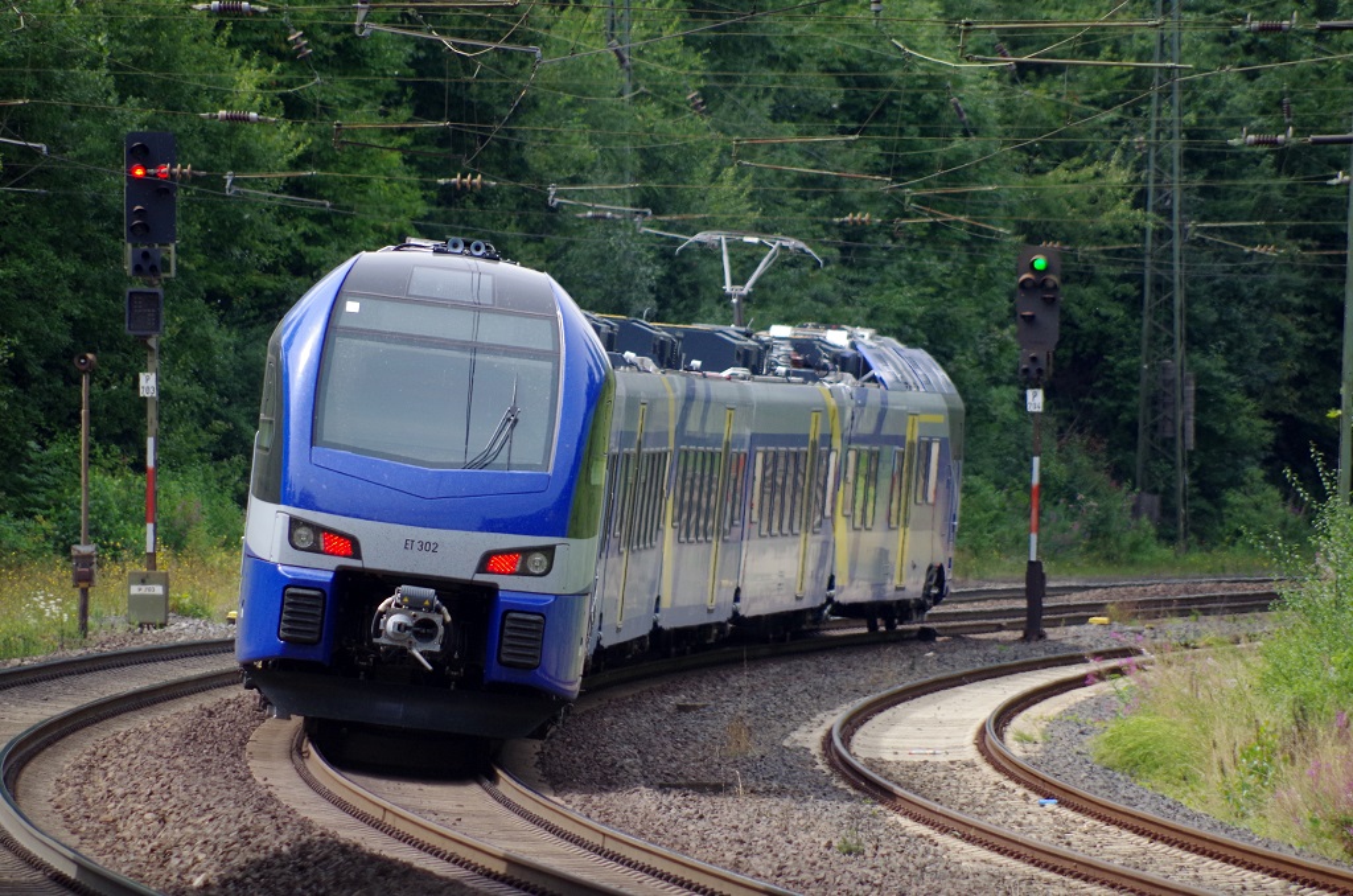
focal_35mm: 450
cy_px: 448
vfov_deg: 3.0
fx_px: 16876
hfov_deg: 4.6
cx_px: 676
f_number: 5.8
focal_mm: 300
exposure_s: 1/640
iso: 400
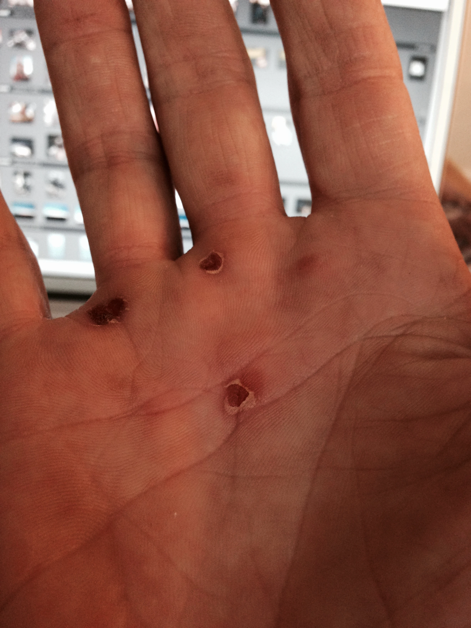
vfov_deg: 55.4
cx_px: 236
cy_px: 314
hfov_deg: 42.9
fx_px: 599
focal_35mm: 33
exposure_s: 1/20
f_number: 2.4
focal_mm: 4.12
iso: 160
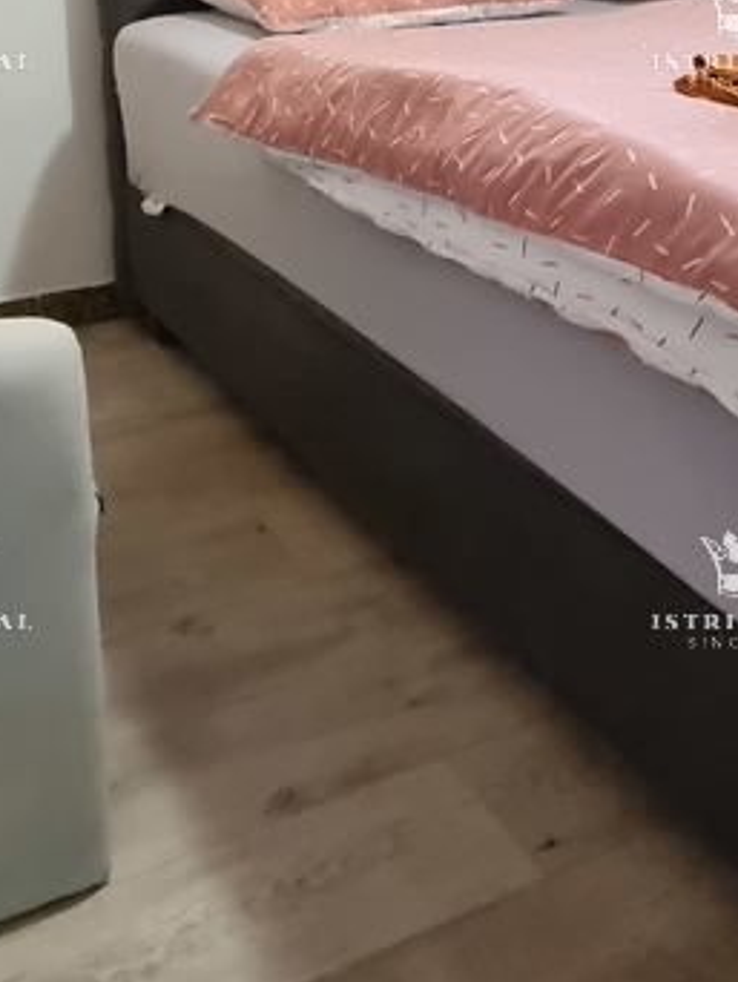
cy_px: 109
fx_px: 1164
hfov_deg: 35.0
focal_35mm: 41
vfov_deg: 42.2
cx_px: 270
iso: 640
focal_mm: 2.2
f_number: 2.2
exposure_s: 1/33
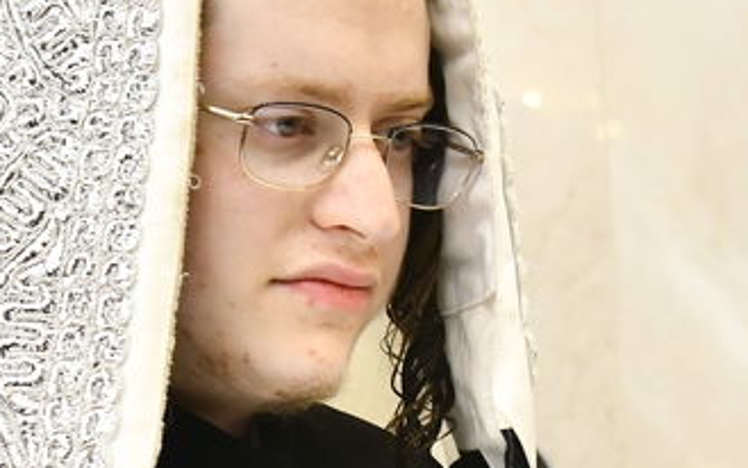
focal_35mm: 208
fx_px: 4242
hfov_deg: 10.1
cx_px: 296
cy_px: 399
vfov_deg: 6.3
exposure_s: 1/125
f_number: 5.6
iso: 2000
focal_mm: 48
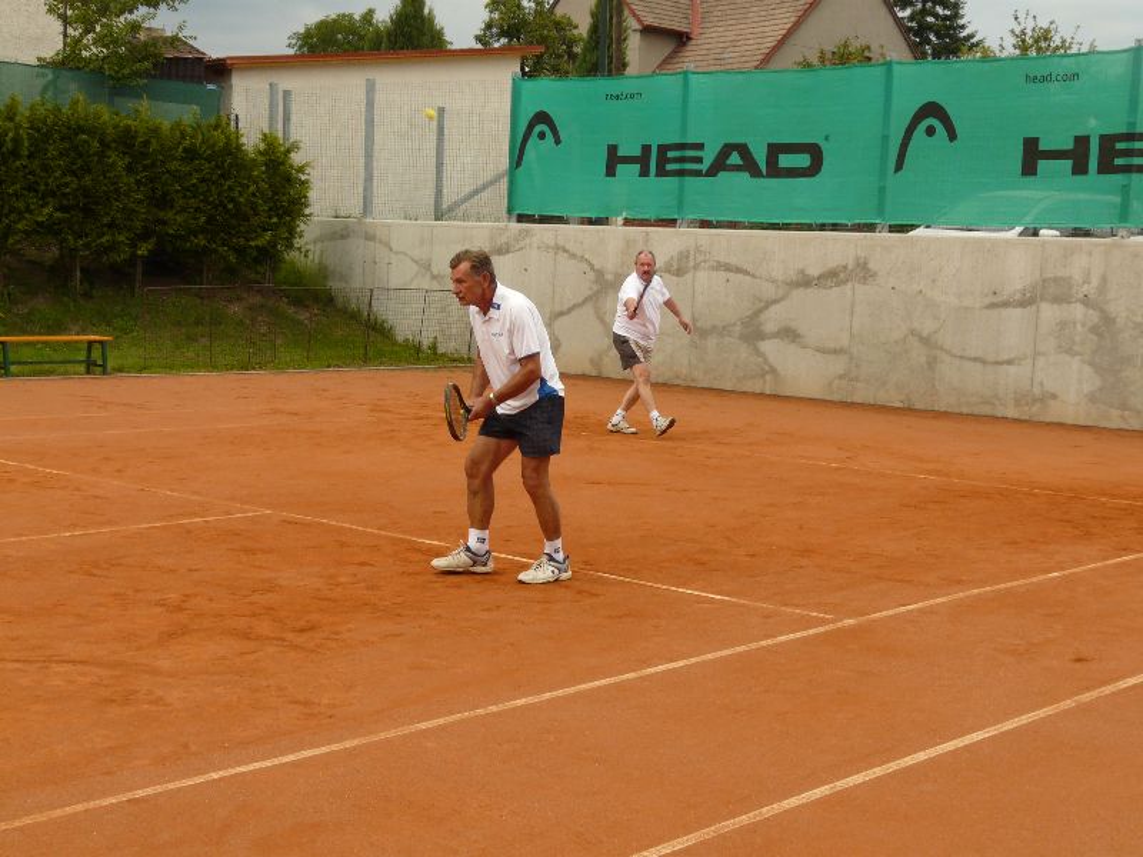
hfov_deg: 34.9
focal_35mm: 55
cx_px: 572
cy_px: 428
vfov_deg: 26.6
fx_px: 1816
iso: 100
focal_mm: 9
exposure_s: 1/200
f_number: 5.6
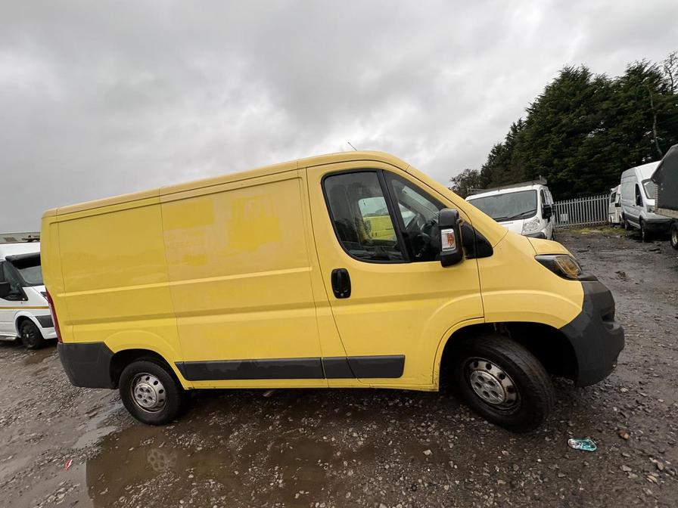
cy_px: 254
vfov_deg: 85.7
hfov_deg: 102.1
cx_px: 339
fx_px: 274
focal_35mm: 14
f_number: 2.2
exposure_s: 1/99
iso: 40
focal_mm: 2.22
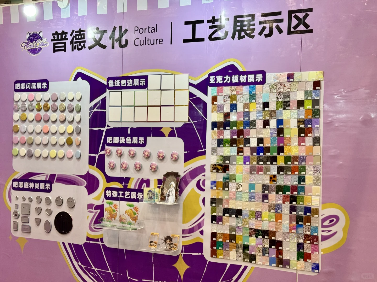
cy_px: 141
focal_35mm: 48
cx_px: 188
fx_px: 523
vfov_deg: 30.3
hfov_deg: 39.7
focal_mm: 6.76
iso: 64
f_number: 1.78
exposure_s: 1/50
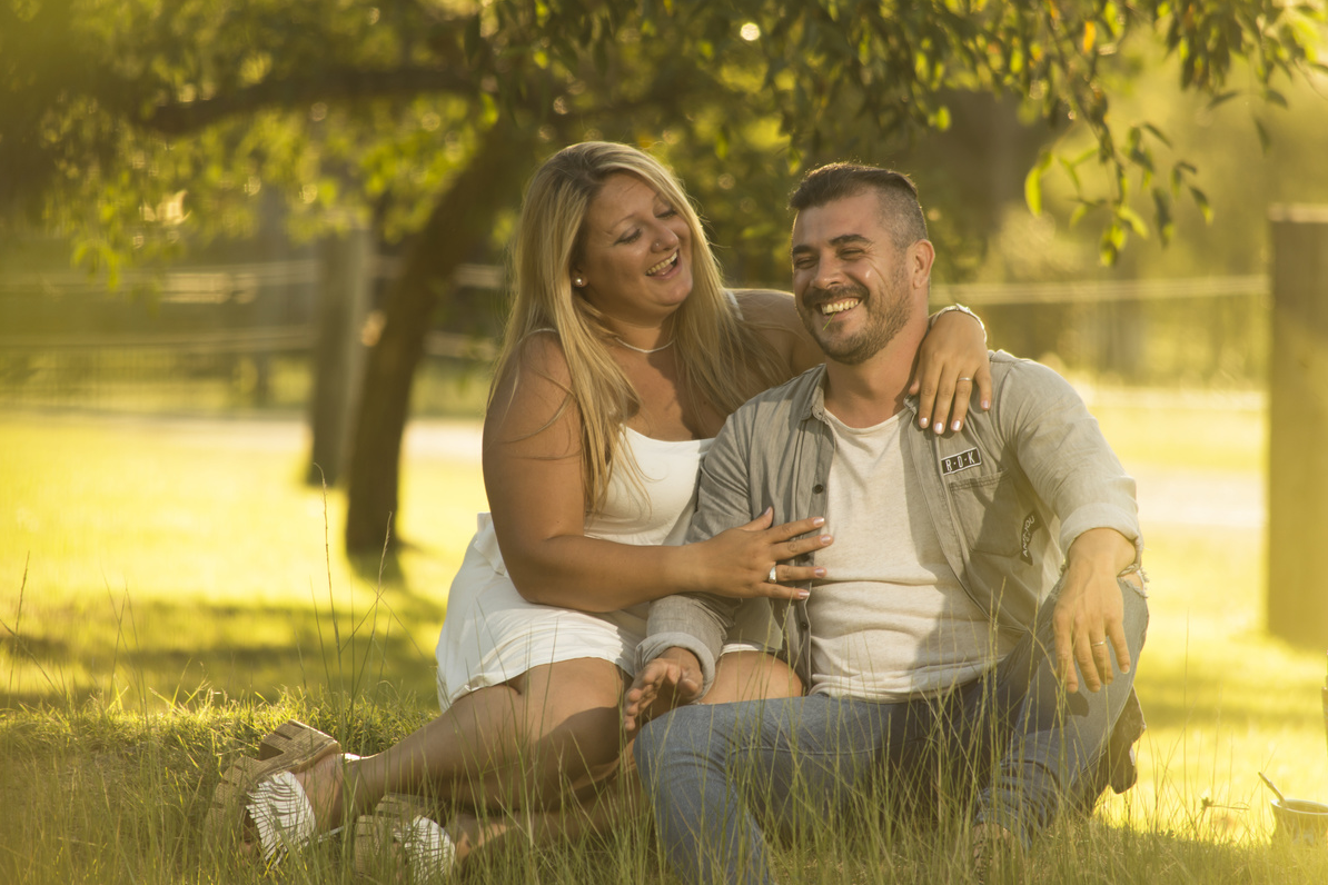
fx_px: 15013
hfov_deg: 5.1
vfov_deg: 3.4
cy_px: 441
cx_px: 663
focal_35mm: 407
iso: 100
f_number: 5.6
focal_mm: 270
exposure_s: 1/200
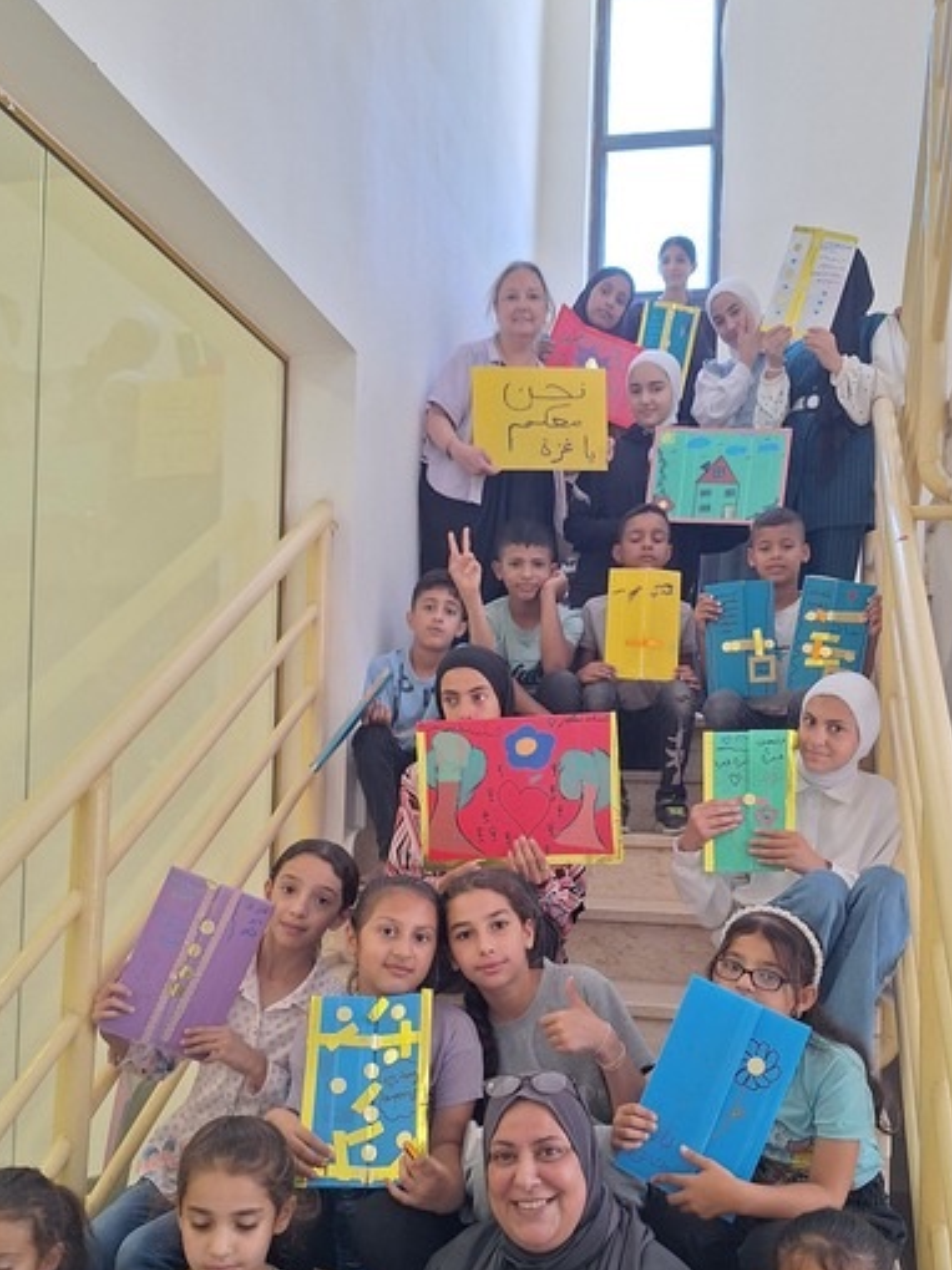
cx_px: 491
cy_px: 786
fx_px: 1174
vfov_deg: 56.2
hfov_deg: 44.1
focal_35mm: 32
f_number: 1.8
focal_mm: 5.54
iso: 64
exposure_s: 1/50
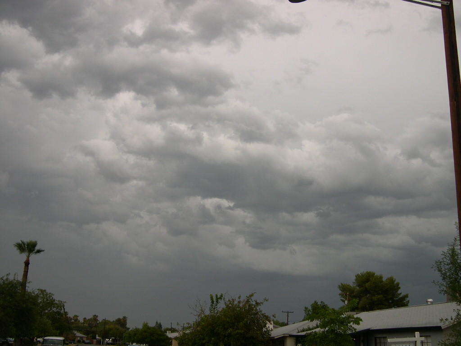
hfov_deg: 49.0
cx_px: 230
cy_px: 173
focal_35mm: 38
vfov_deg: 37.7
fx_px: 506
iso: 100
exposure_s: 1/590
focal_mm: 8
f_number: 2.8
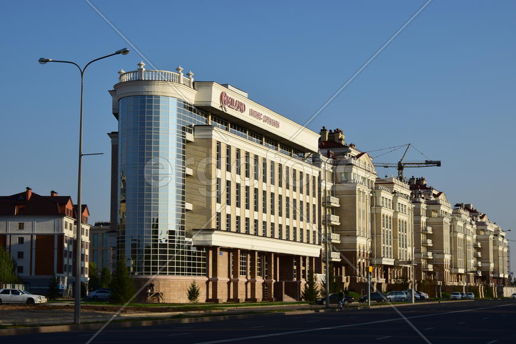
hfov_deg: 28.1
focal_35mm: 72
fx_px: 1032
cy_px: 172
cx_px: 258
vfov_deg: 18.9
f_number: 11
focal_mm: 48
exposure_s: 1/160
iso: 100
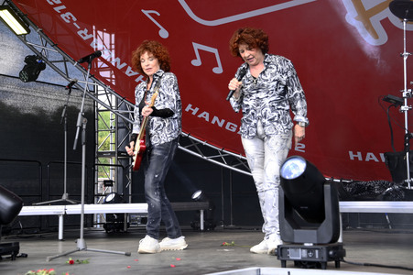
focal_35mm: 70
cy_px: 138
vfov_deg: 19.4
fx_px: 802
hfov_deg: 28.9
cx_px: 206
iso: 500
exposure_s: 1/250
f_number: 5
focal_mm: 70
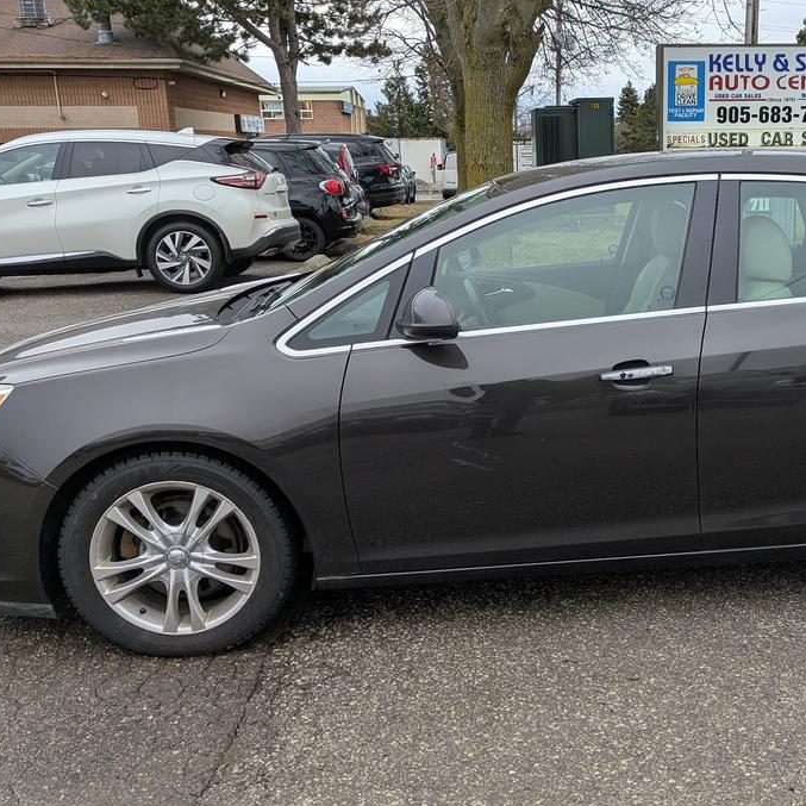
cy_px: 390
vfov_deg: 41.9
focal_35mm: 40
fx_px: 1054
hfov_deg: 40.8
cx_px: 596
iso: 46
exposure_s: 1/118
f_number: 1.85
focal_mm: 6.81
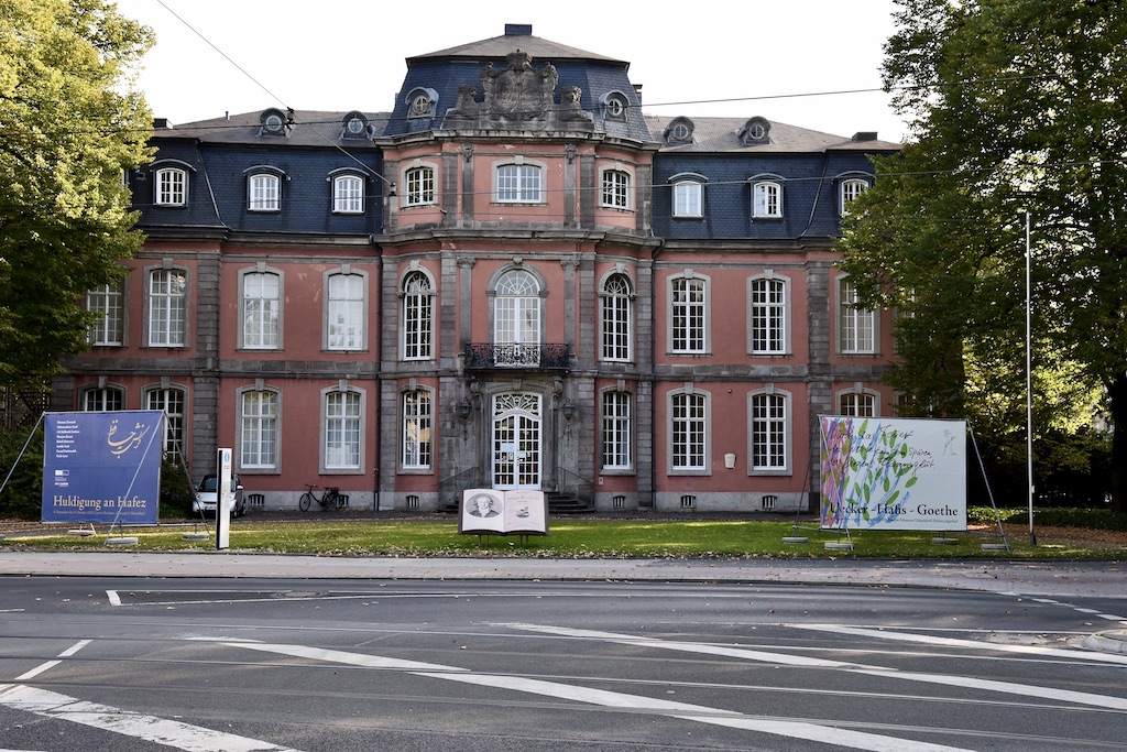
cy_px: 376
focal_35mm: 40
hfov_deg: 48.5
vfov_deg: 33.4
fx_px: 1252
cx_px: 564
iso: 400
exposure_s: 1/200
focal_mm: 40
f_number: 7.1
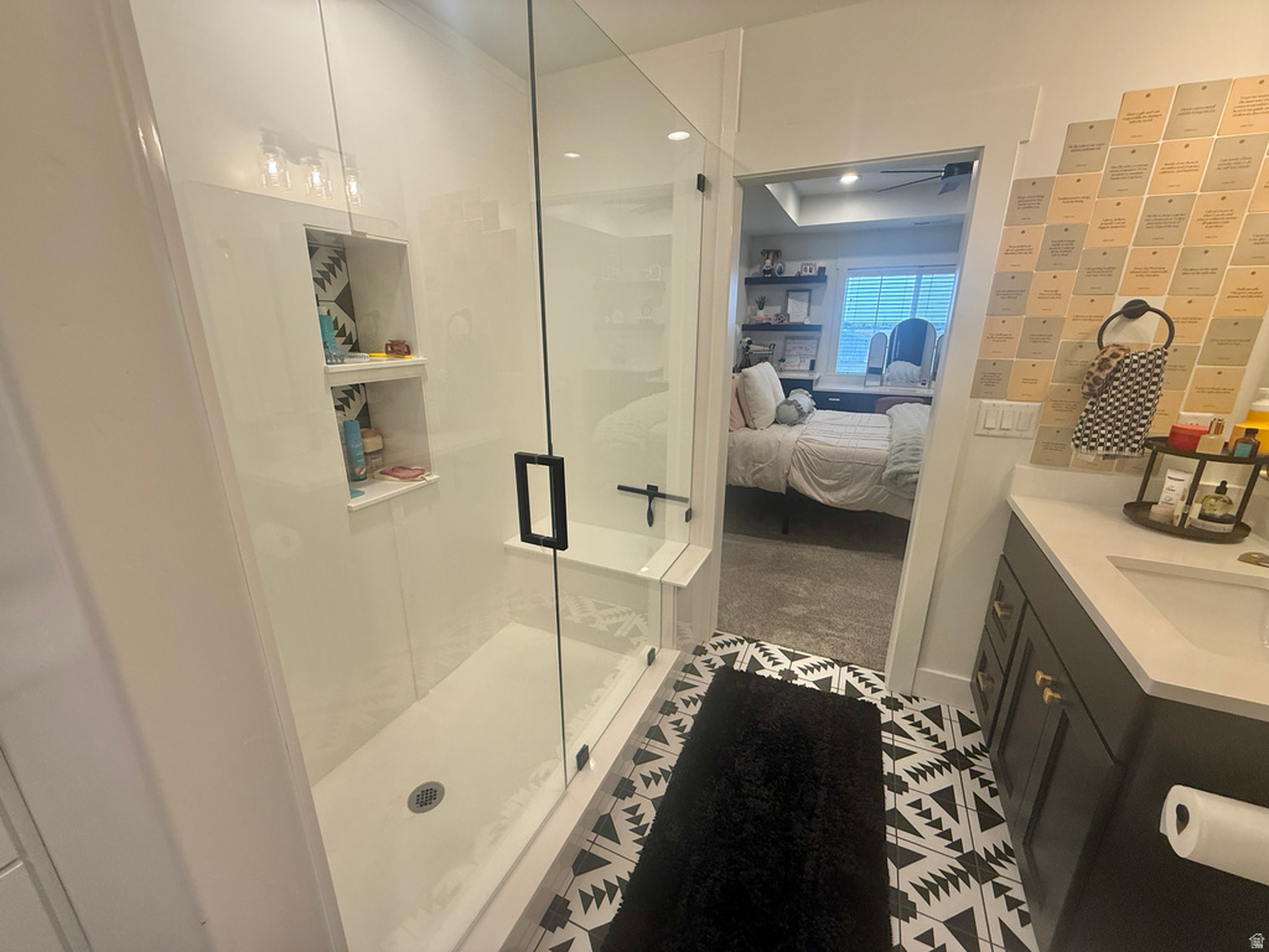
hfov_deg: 102.1
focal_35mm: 14
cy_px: 476
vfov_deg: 85.7
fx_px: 513
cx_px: 634
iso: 160
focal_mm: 2.22
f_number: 2.2
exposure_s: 1/120
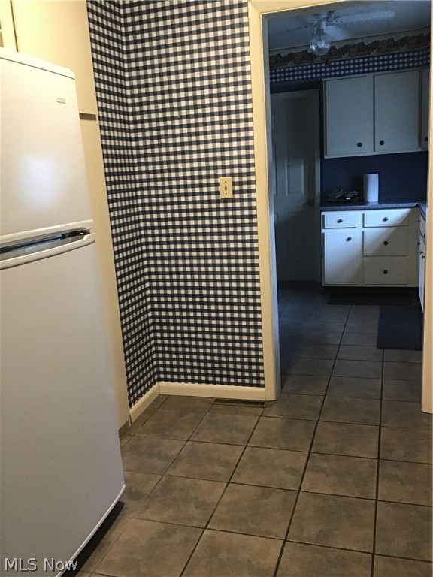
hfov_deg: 45.4
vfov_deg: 58.4
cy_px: 288
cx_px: 216
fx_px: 517
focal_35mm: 31
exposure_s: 1/30
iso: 160
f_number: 2.4
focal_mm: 3.3
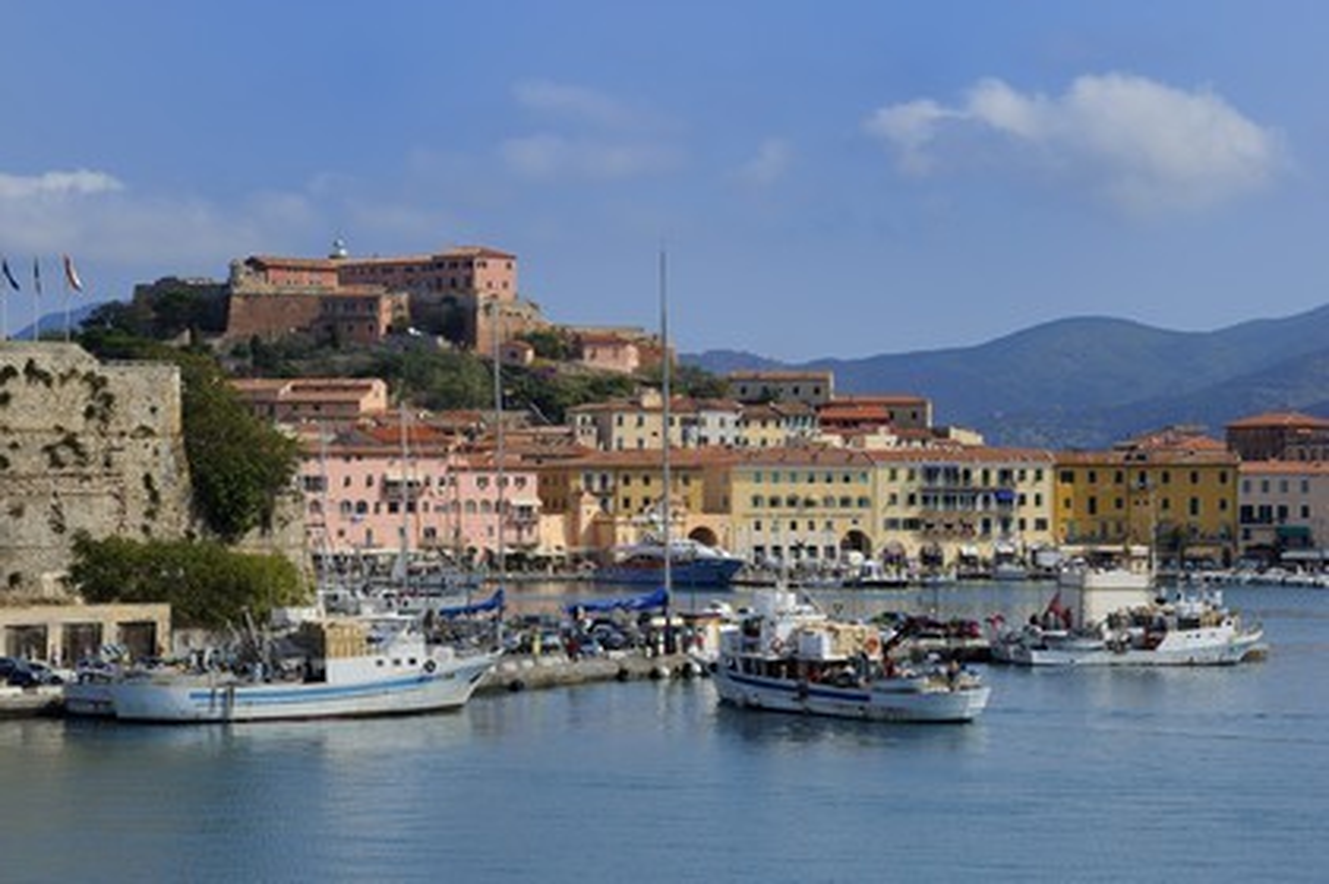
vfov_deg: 12.2
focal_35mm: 112
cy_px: 442
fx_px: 4131
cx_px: 664
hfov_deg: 18.3
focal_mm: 112
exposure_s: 1/250
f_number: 14
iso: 200
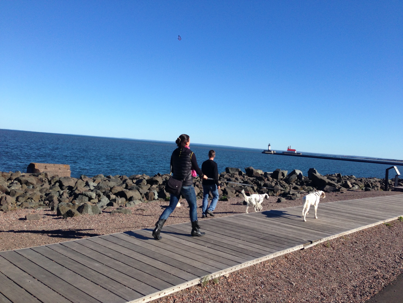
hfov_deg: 55.4
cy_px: 152
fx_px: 384
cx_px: 202
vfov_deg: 42.9
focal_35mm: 33
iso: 50
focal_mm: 4.13
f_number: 2.4
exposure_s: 1/1595
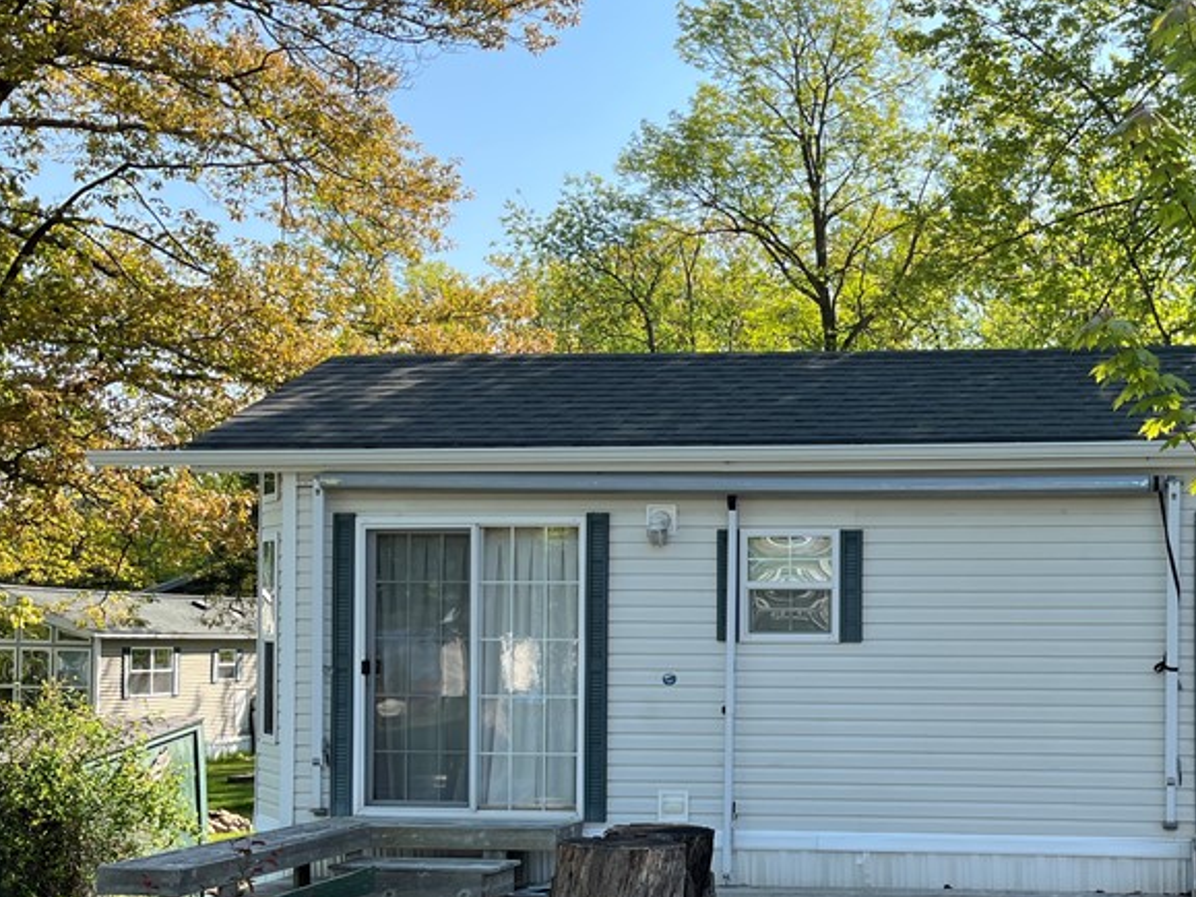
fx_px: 1589
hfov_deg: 39.7
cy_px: 597
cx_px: 944
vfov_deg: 31.3
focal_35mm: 46
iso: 50
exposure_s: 1/1225
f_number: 1.6
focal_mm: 5.1
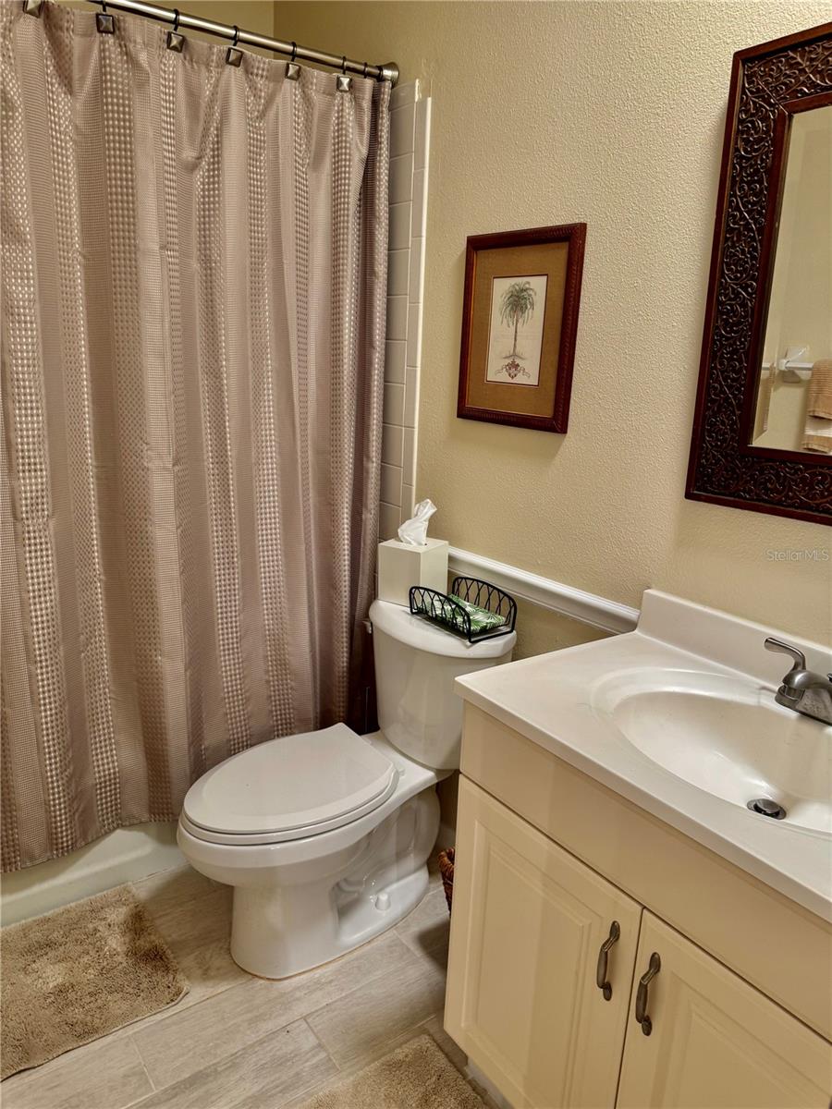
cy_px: 554
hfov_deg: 56.8
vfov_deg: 71.6
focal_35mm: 24
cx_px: 416
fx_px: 769
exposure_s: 1/60
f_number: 1.78
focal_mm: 6.76
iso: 125
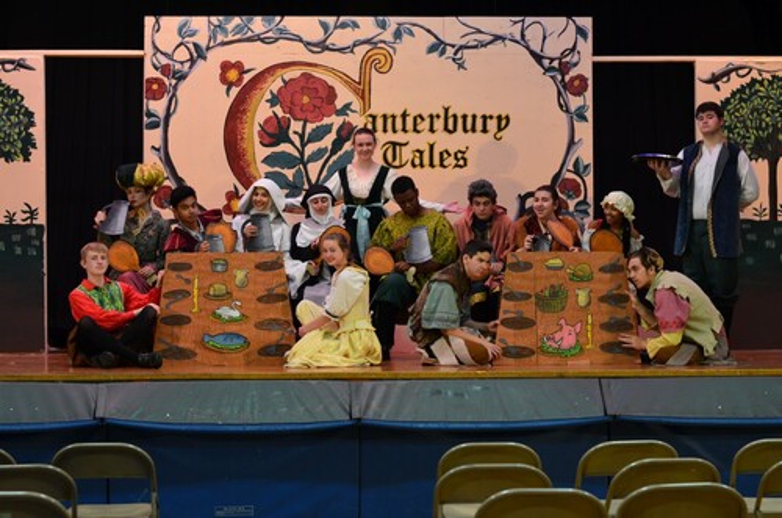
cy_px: 259
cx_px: 391
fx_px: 1626
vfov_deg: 18.1
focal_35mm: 75
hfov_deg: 27.0
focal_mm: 50
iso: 1000
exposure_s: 1/60
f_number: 2.5
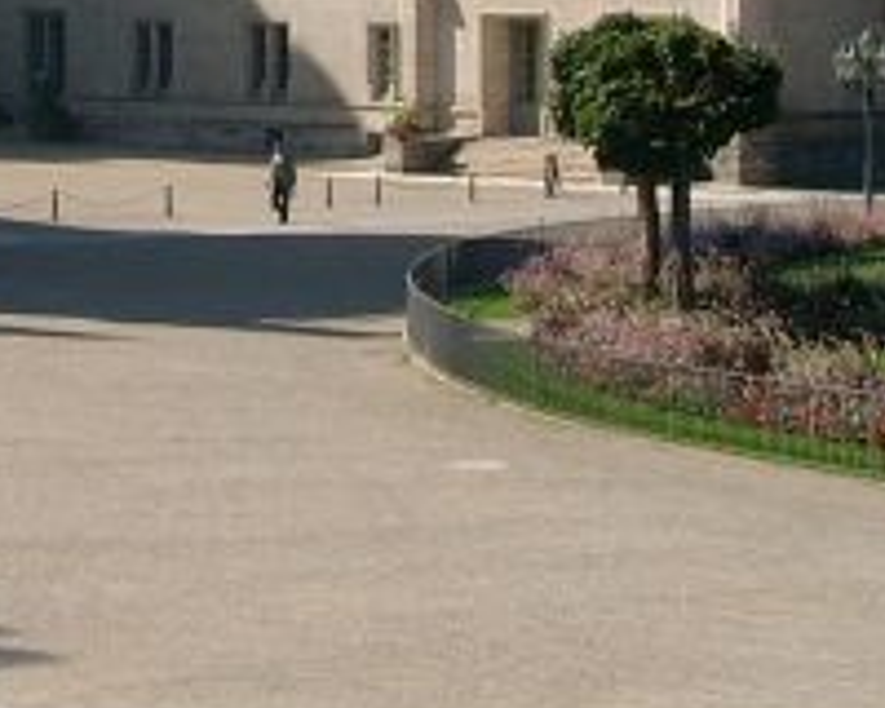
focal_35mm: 133
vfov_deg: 11.3
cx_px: -58
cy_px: -248
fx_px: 3484
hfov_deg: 14.2
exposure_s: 1/676
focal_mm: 7.13
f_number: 4
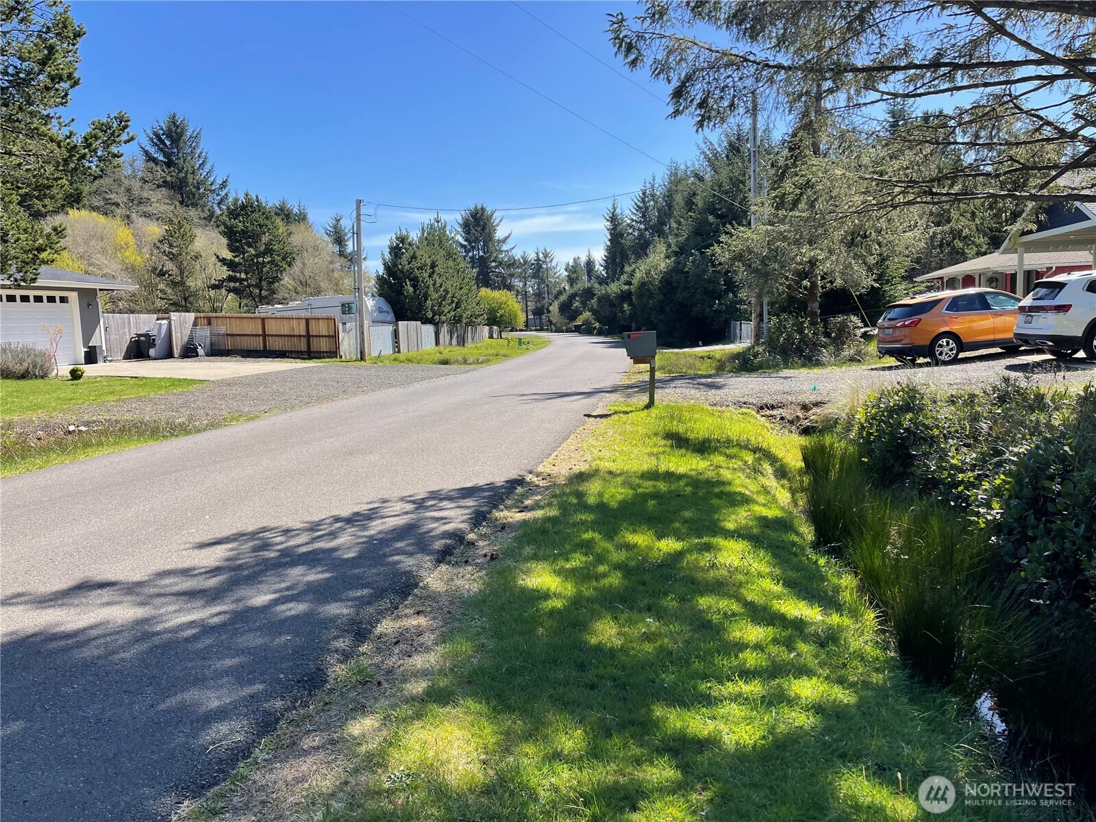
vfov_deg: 54.9
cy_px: 411
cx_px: 548
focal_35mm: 25
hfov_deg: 69.4
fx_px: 792
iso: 32
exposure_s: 1/1493
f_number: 1.6
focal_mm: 5.1
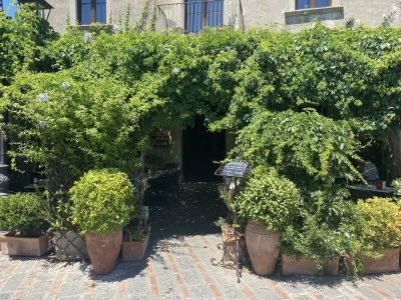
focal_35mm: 26
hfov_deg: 67.3
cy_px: 150
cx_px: 200
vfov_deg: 53.1
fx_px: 301
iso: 32
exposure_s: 1/981
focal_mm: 4.25
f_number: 1.8
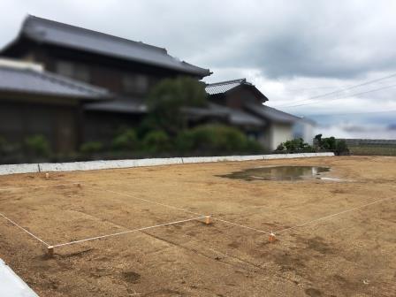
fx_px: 332
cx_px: 198
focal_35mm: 29
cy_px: 148
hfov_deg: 61.7
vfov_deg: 48.2
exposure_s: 1/674
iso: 25
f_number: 2.2
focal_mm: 4.15
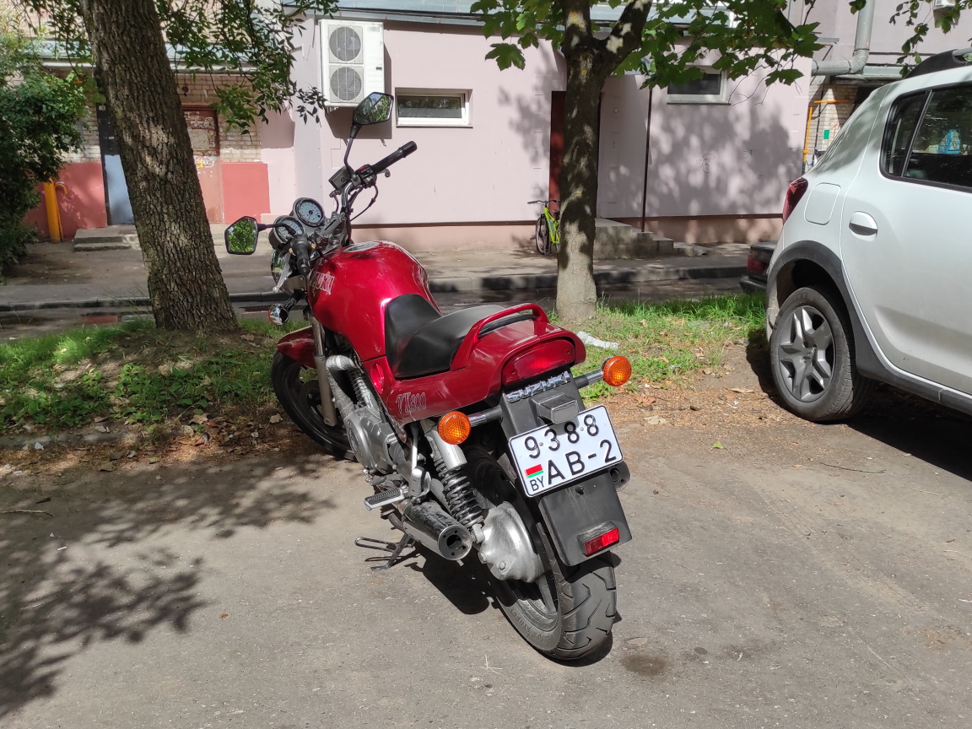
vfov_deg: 54.9
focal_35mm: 25
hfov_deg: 69.4
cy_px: 364
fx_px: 702
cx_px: 486
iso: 100
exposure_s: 1/2431
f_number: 1.89
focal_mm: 5.43
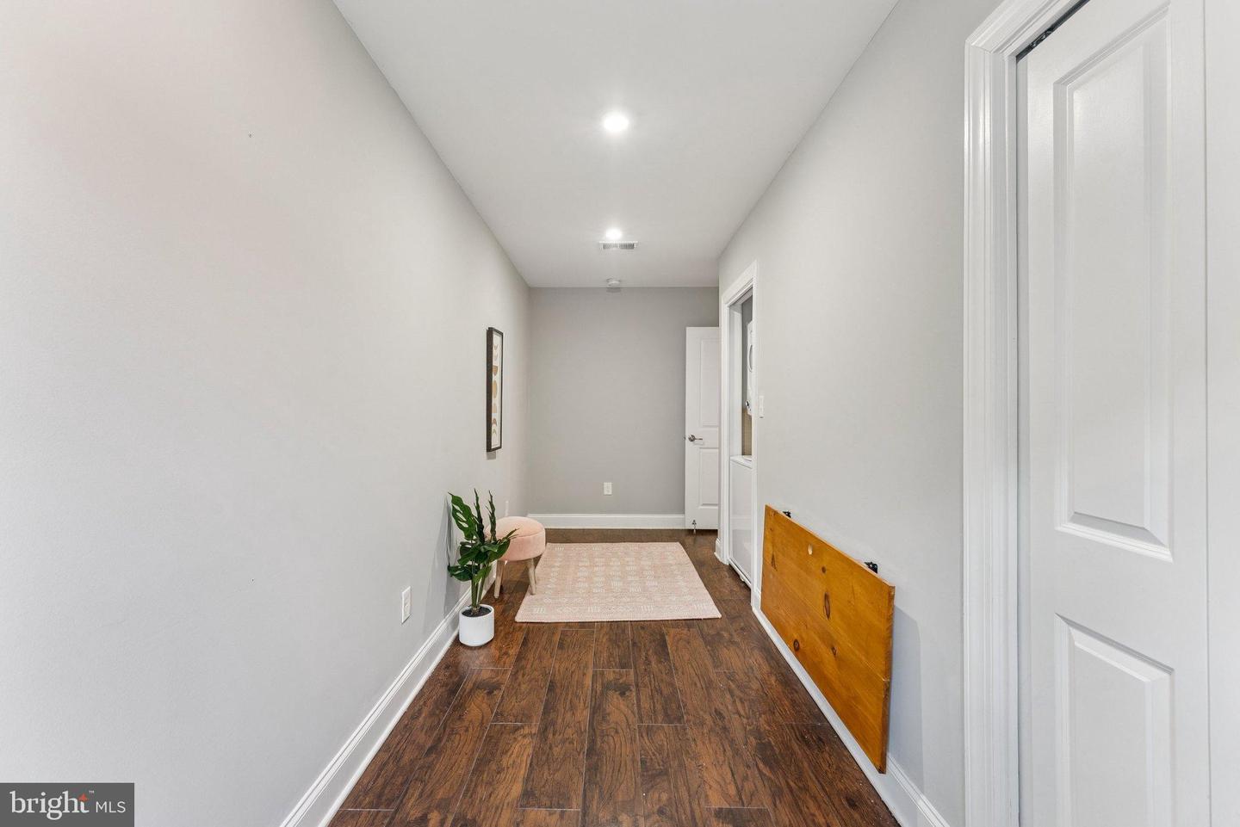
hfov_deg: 104.2
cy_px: 414
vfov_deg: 81.2
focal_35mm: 14
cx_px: 620
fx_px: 482
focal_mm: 14
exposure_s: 1/3
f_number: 9
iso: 250
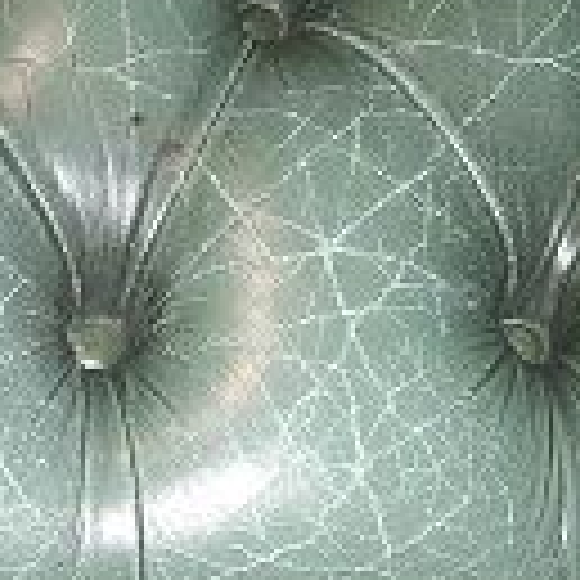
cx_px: -117
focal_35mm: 71
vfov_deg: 24.3
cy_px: 243
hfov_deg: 22.4
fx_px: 1346
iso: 400
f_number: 1.7
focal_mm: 3.93
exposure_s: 1/20
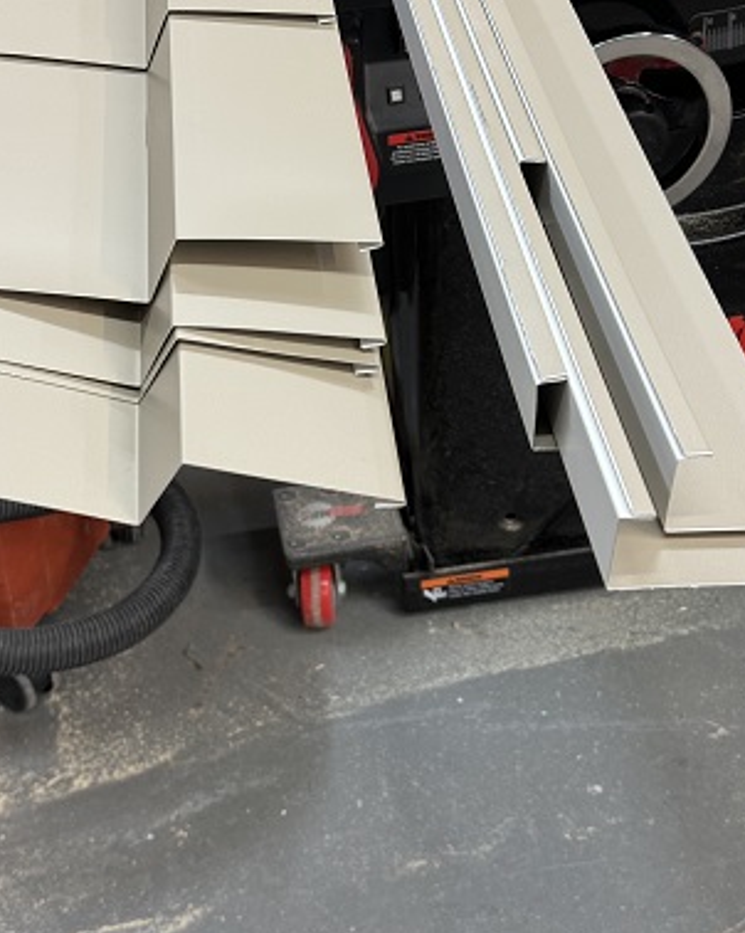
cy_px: 378
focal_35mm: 62
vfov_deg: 30.4
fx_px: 1710
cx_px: 374
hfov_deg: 24.6
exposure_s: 1/41
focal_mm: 6.86
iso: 80
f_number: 1.78
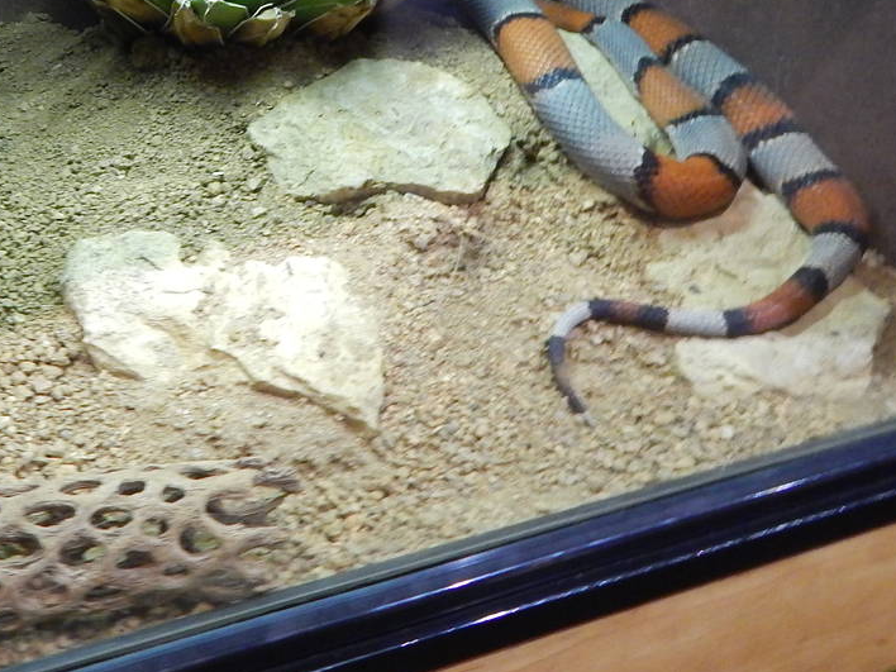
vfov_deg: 26.9
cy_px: 42
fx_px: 1346
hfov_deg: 35.7
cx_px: 185
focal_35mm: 52
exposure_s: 1/20
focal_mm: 4
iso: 400
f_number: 3
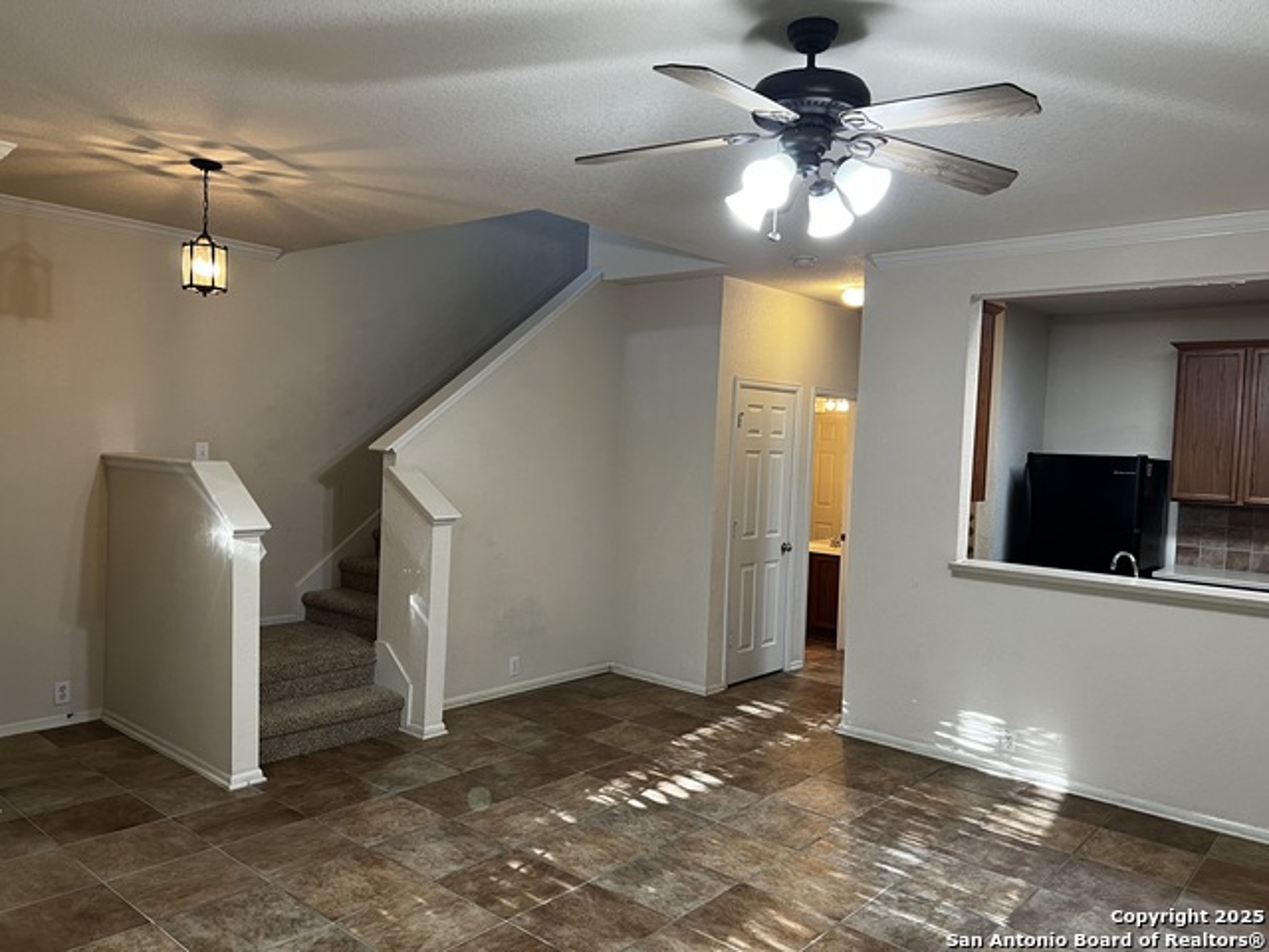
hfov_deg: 67.3
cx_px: 634
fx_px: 953
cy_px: 476
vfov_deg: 53.1
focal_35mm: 26
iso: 100
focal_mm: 5.7
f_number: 1.5
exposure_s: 1/60
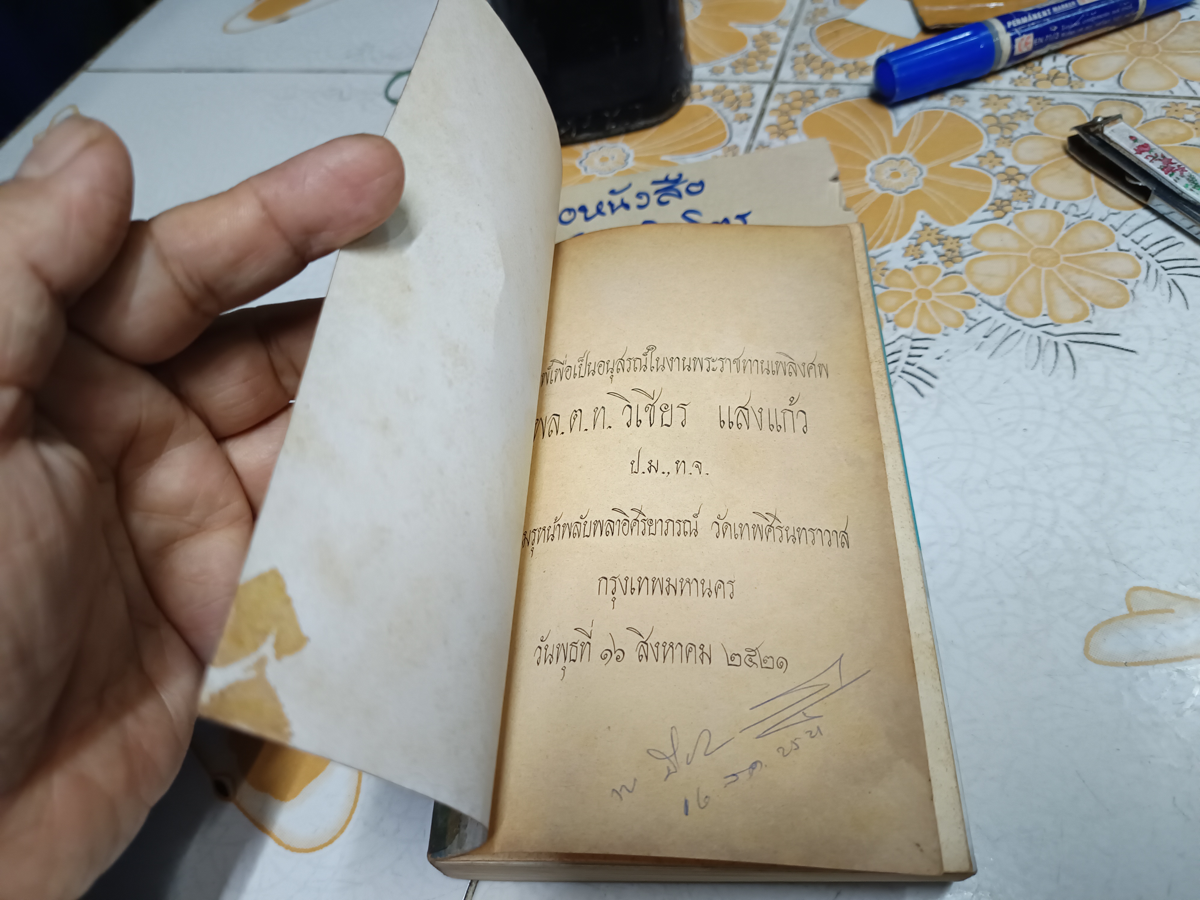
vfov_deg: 56.8
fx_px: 832
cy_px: 450
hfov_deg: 71.6
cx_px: 600
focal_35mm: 24
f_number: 1.7
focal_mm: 5.31
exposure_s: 1/33.3
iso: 1182
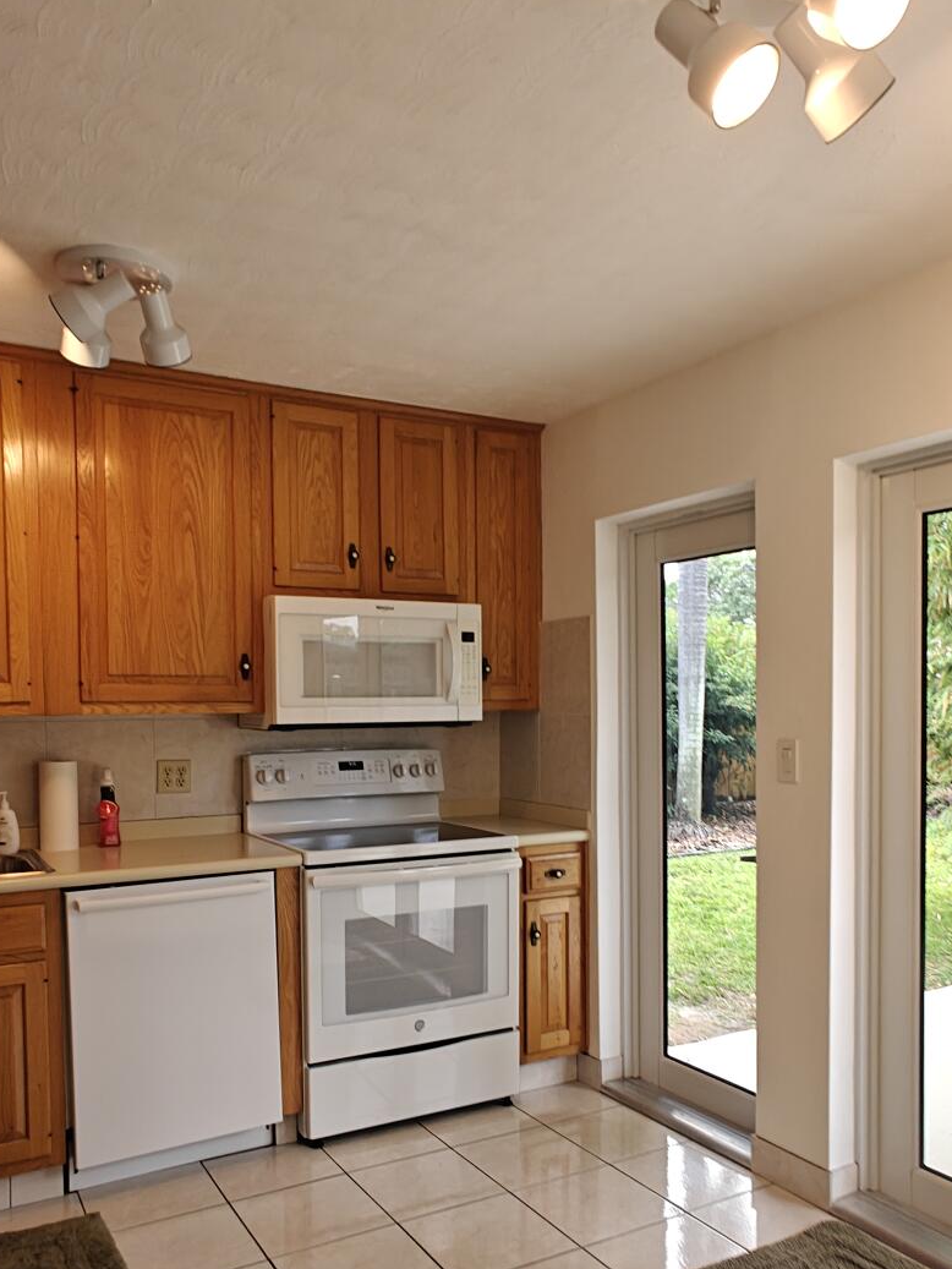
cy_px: 742
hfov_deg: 51.3
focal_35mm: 27
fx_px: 990
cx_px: 509
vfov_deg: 64.9
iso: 100
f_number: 2.2
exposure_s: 1/60
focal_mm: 2.62
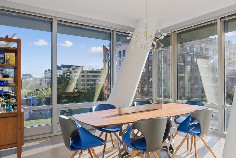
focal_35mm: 28
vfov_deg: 46.4
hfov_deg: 64.2
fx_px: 184
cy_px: 81
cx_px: 151
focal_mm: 21
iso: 200
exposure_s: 1/25
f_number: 7.1
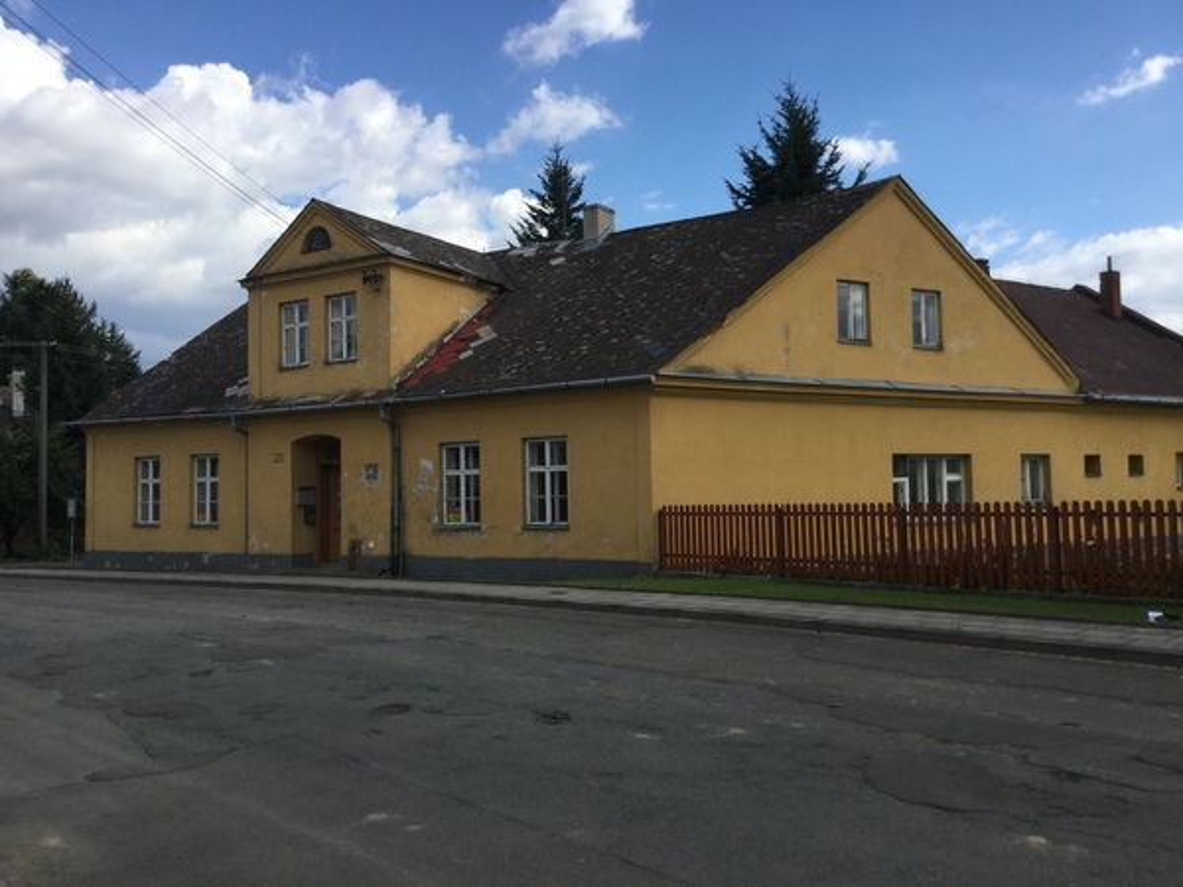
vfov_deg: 45.4
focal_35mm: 31
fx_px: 1059
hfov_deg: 58.4
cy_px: 444
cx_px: 592
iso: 25
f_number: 2.4
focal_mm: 3.3
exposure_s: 1/1058
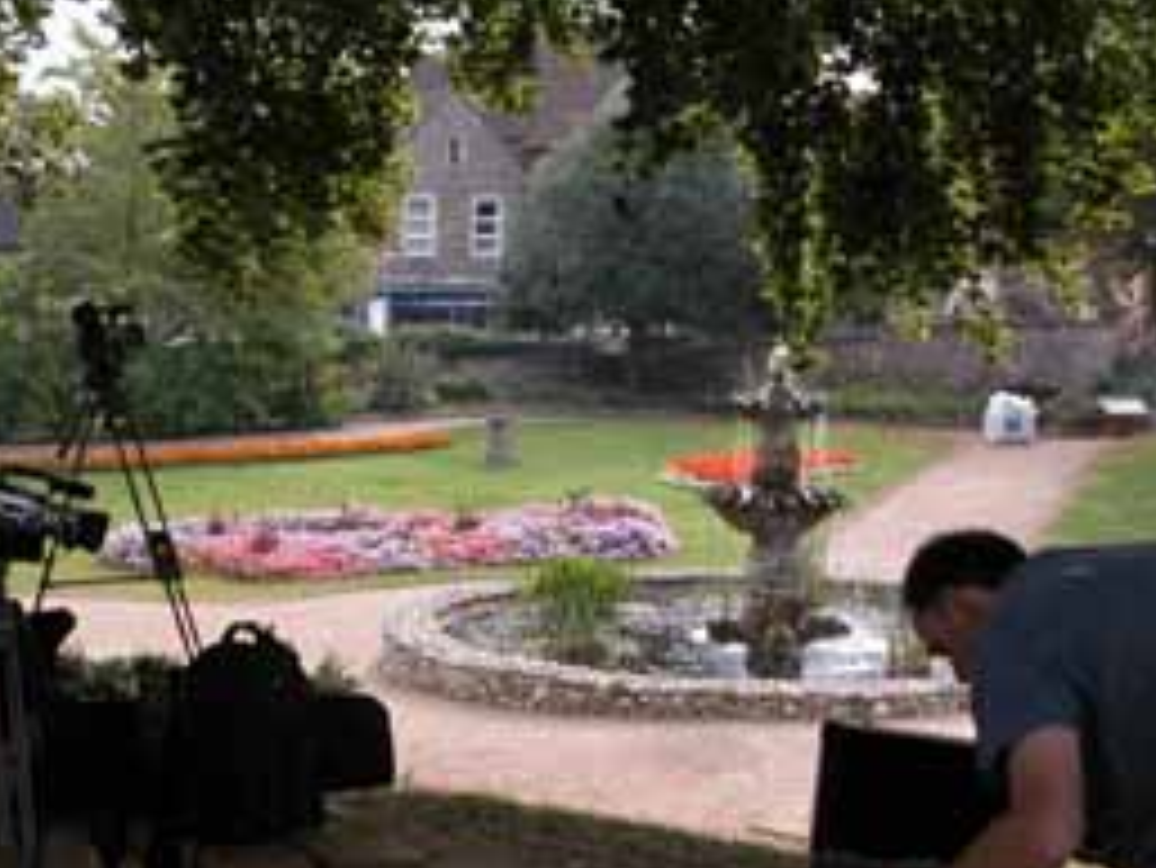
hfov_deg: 27.6
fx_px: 2339
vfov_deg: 20.8
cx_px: 414
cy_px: 657
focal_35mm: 70
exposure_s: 1/135
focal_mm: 11.6
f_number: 4.2
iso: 100
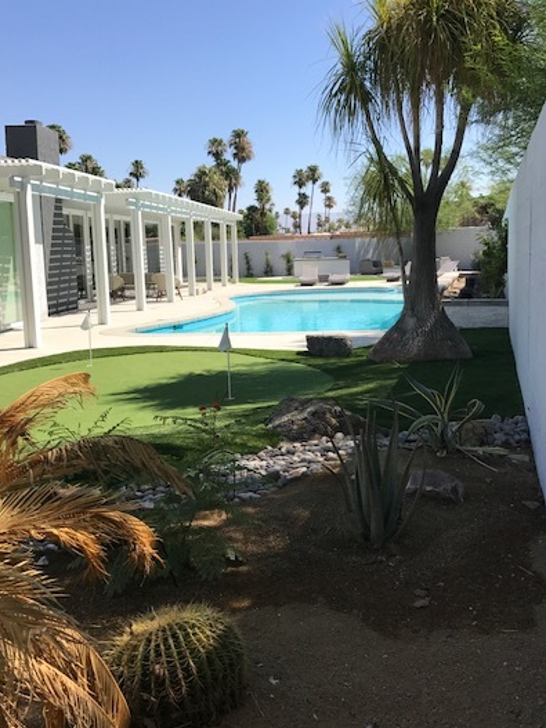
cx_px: 281
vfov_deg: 53.9
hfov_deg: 41.8
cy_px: 347
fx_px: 715
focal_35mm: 34
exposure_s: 1/2083
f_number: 1.8
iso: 20
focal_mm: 3.99
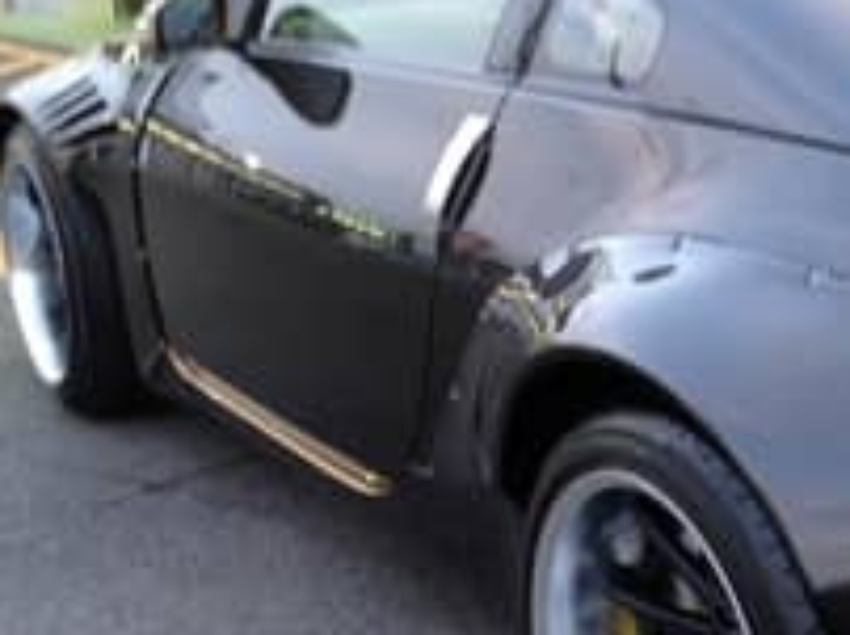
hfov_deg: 24.3
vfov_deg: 18.7
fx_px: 1913
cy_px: 467
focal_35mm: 78
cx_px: 774
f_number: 2.4
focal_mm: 4.28
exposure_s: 1/15
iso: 50
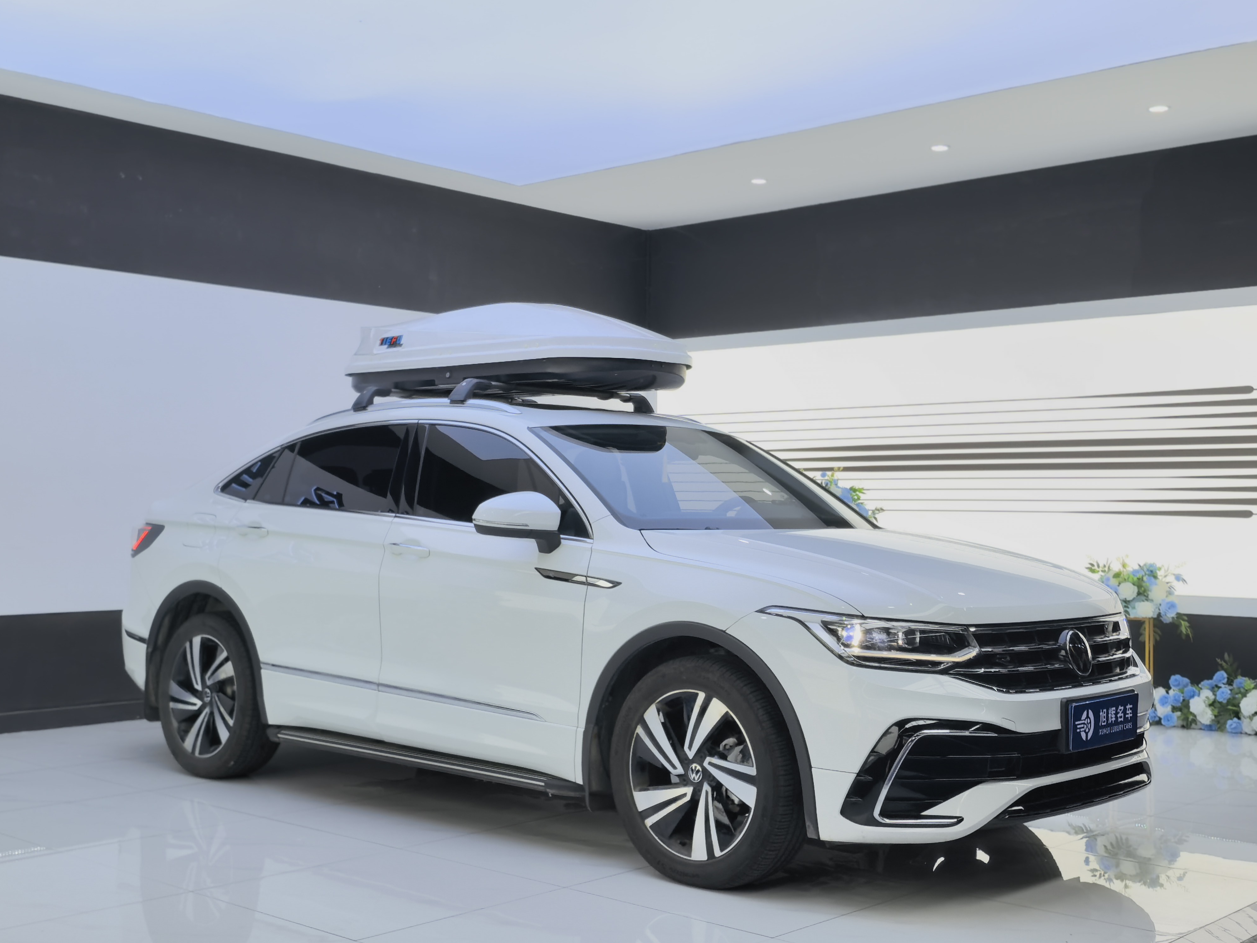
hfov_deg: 44.8
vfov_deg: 34.4
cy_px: 467
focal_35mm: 42
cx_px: 627
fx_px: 1525
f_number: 2
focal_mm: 5.75
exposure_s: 1/227
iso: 50
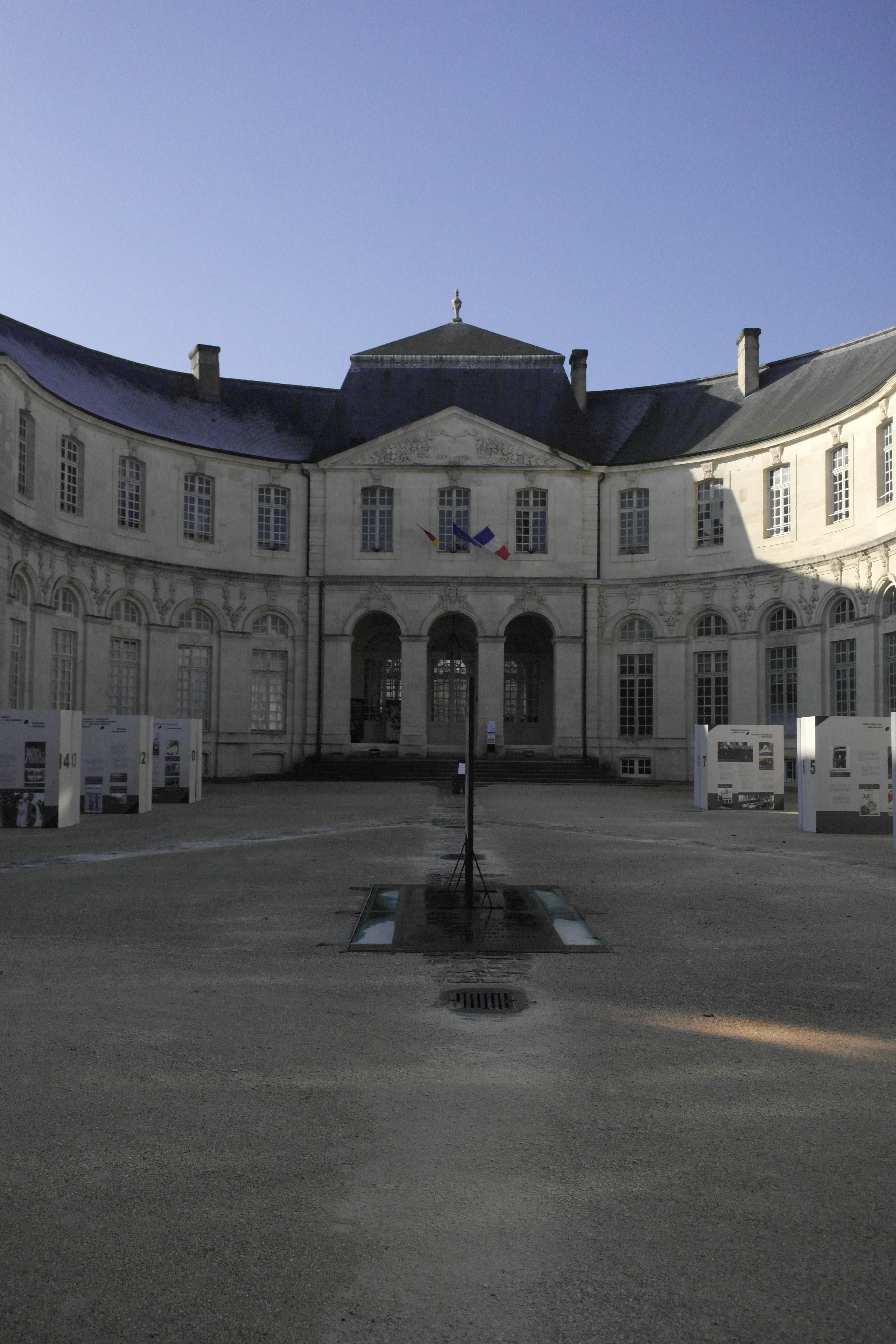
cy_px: 672
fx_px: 1120
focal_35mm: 30
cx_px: 448
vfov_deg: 61.9
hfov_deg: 43.6
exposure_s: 1/3200
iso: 1600
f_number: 5.6
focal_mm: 20
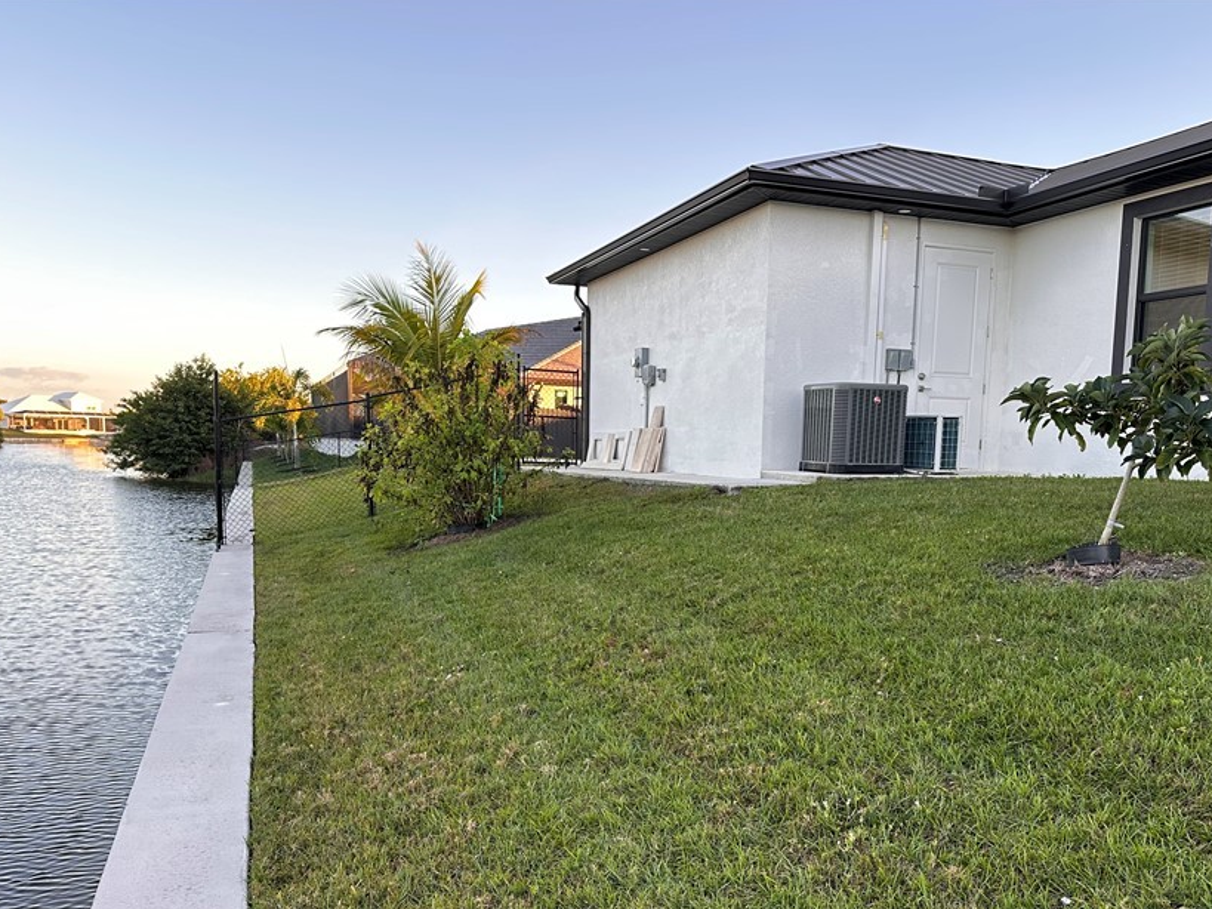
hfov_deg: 59.7
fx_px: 1050
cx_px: 694
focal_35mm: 30
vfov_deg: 46.4
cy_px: 563
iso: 125
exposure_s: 1/168
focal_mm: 6.86
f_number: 1.78
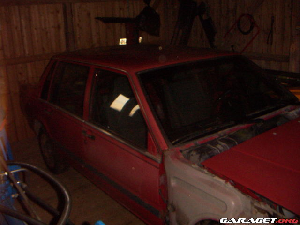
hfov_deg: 51.4
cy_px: 112
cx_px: 150
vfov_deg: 39.7
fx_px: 312
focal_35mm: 36
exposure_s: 1/50
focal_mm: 4.7
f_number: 6.7
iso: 200
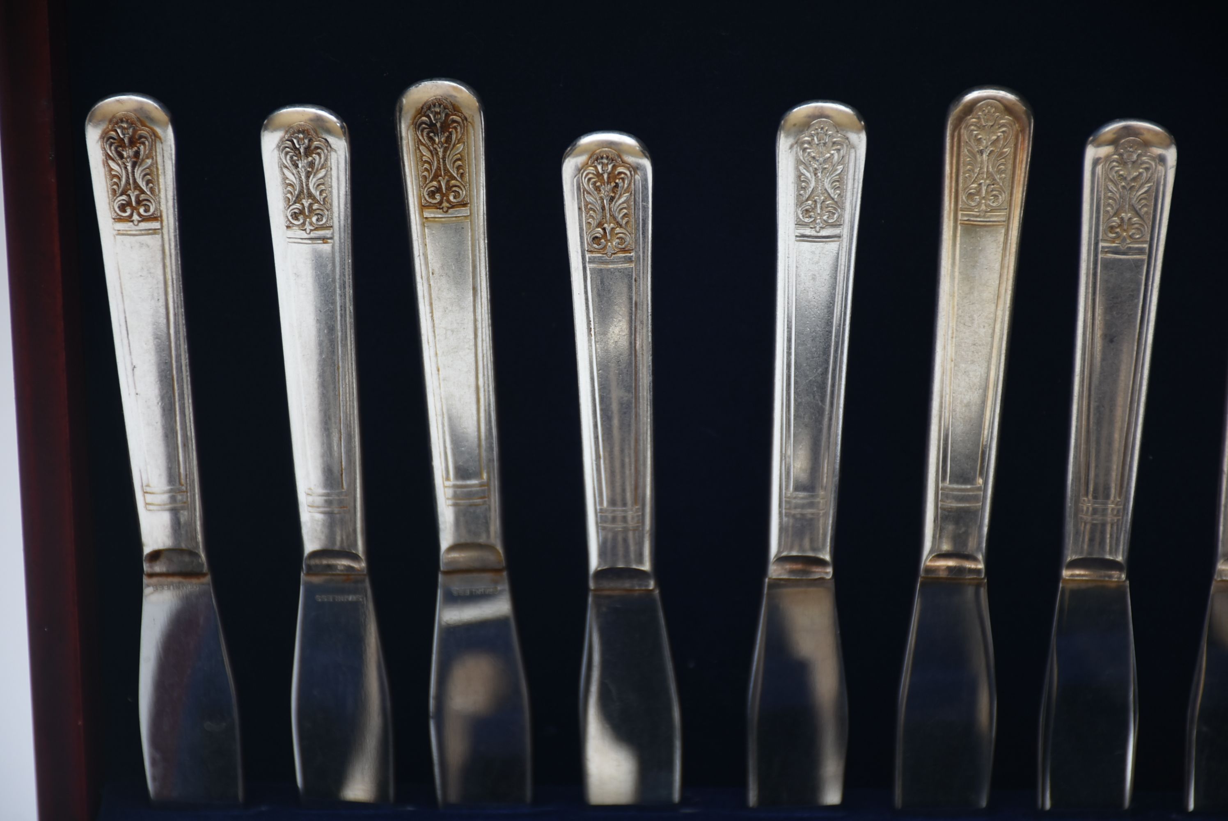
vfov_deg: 7.5
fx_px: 6247
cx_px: 614
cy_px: 410
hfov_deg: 11.2
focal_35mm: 183
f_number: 6.3
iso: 200
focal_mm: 122
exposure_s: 1/60
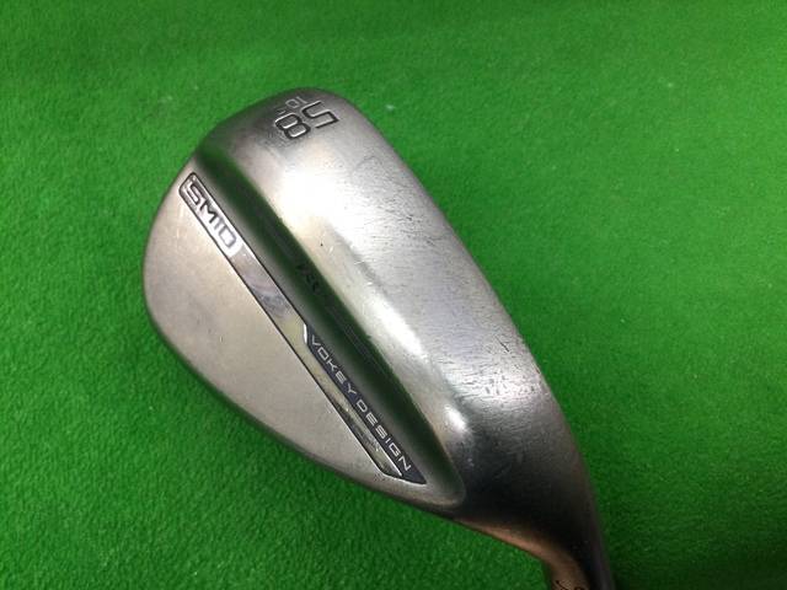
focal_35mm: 31
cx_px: 394
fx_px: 705
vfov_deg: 45.4
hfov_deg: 58.4
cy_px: 295
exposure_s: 1/30
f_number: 2.4
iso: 64
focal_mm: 3.3
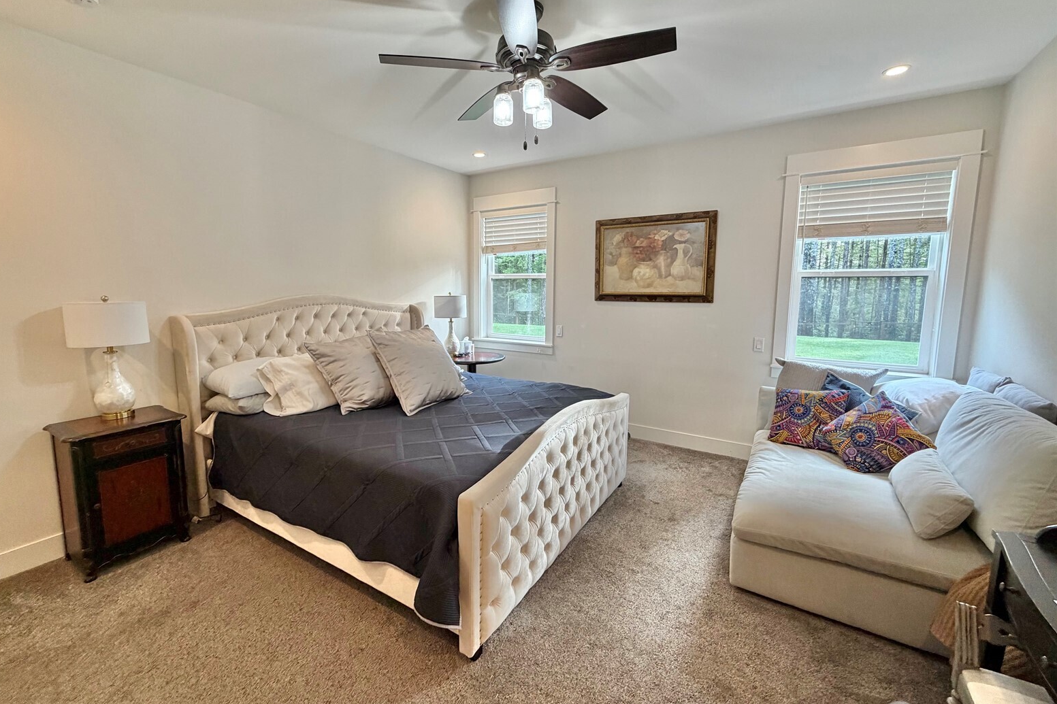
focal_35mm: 15
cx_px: 513
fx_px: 440
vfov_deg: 77.3
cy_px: 339
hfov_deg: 100.4
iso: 160
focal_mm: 2.22
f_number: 2.2
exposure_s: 1/60
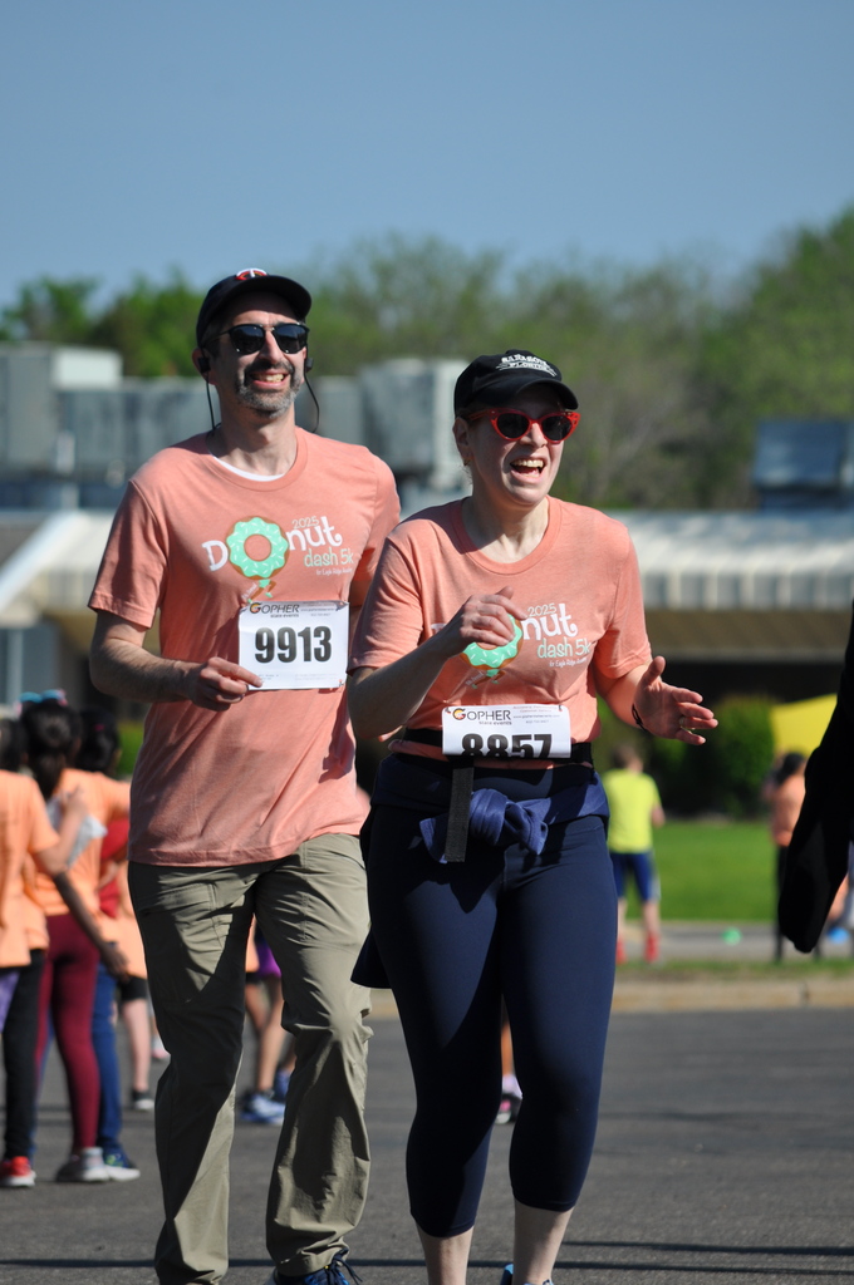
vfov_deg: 6.9
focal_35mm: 300
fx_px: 10703
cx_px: 427
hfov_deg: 4.6
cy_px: 642
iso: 200
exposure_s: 1/1000
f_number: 8
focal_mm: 200
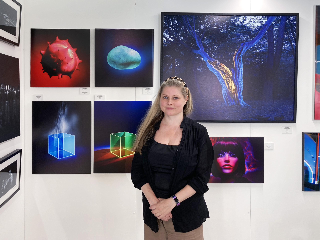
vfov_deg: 49.7
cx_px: 160
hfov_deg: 63.4
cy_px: 120
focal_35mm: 28
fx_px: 259
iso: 64
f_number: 1.8
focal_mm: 3.99
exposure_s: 1/50
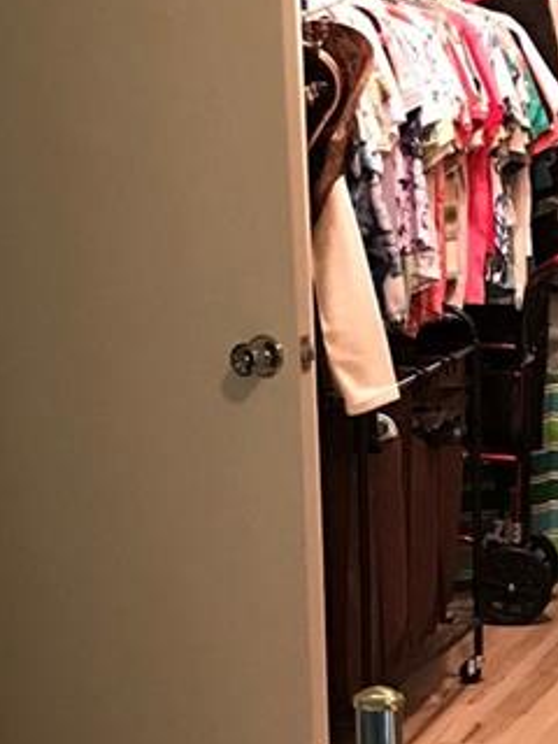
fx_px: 2257
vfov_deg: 18.7
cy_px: 398
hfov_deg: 13.8
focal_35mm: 105
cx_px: 618
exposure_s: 1/13
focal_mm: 3.99
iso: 100
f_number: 1.8
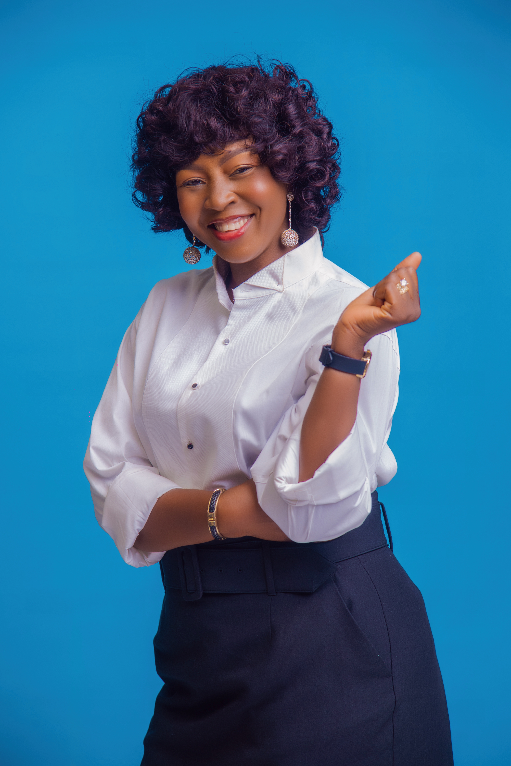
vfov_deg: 17.1
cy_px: 383
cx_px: 256
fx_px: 2555
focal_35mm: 120
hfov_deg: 11.4
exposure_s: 1/160
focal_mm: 120
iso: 200
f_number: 5
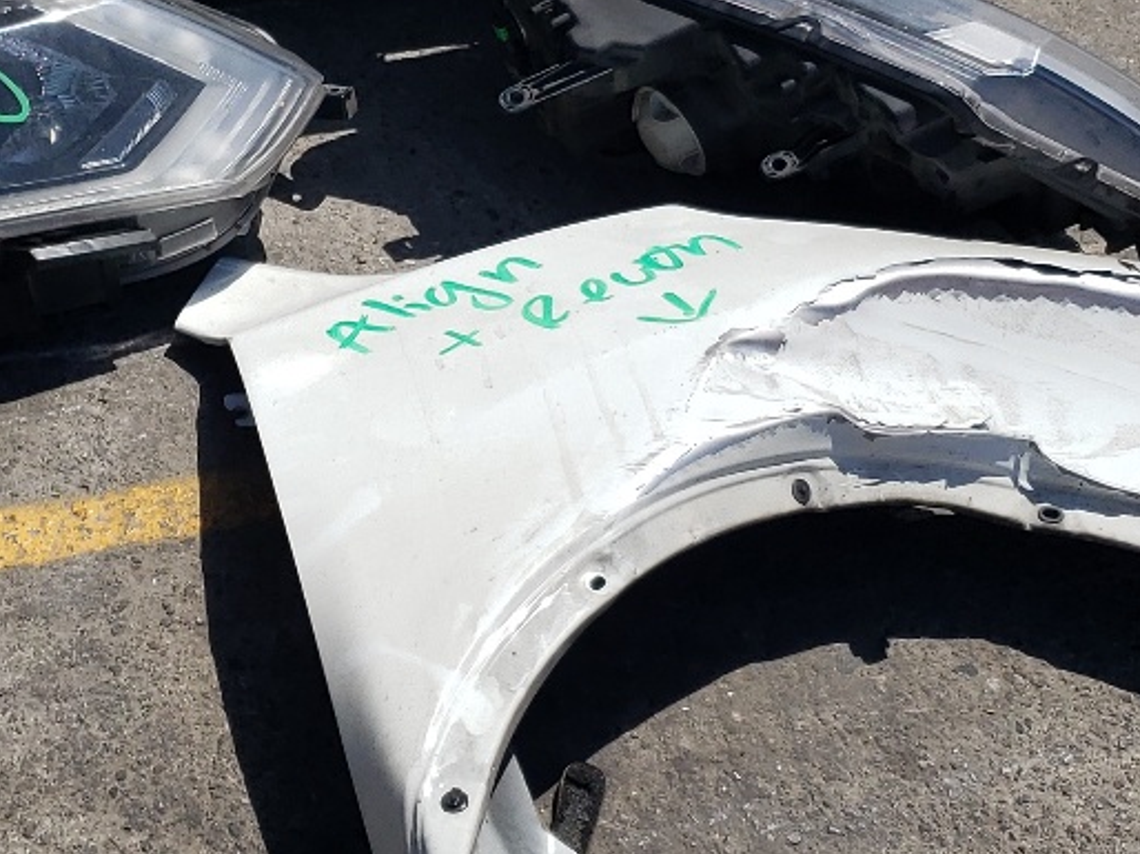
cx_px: 439
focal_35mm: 81
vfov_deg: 18.1
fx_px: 2666
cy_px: 211
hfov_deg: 24.1
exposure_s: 1/10000
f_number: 1.5
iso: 50
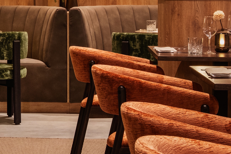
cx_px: -99
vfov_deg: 9.0
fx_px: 975
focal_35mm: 152
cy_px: -5
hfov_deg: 12.9
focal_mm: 28.8
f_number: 9
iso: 320
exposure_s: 1
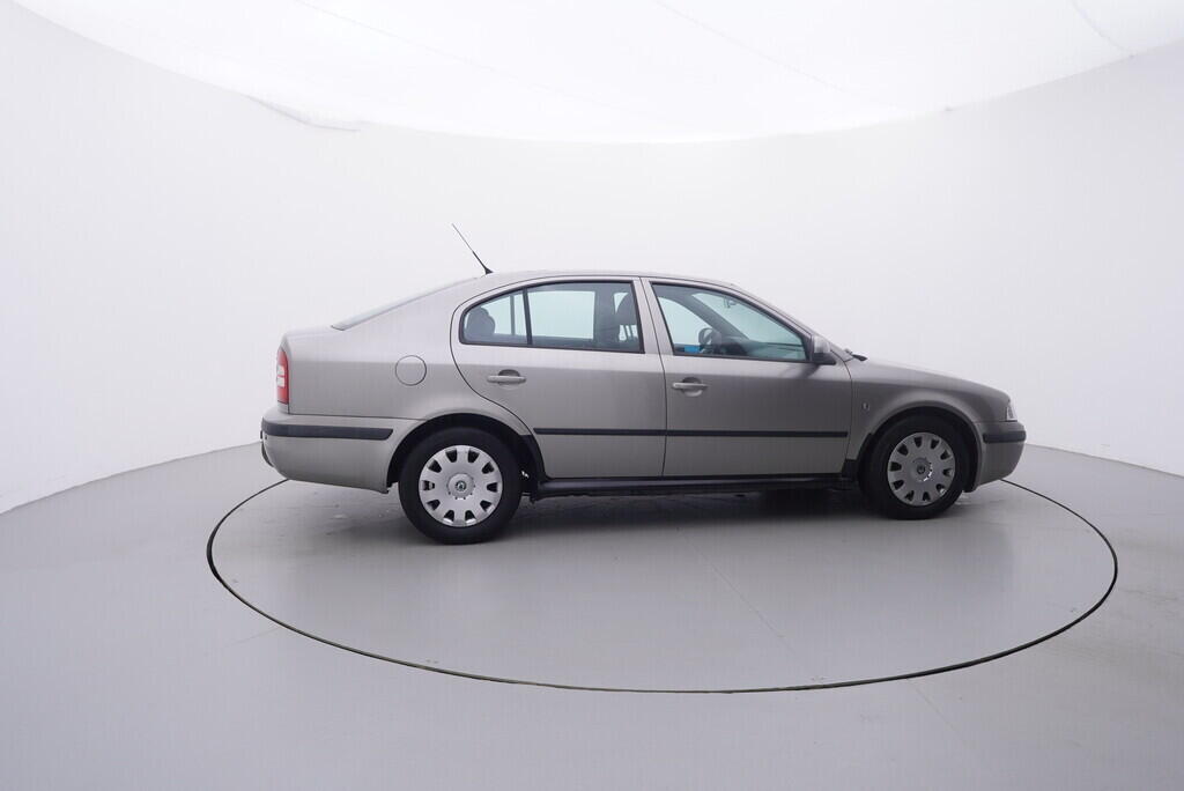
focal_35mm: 22
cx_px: 592
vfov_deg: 56.2
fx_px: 740
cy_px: 396
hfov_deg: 77.3
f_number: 5
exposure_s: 1/80
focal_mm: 15
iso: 200
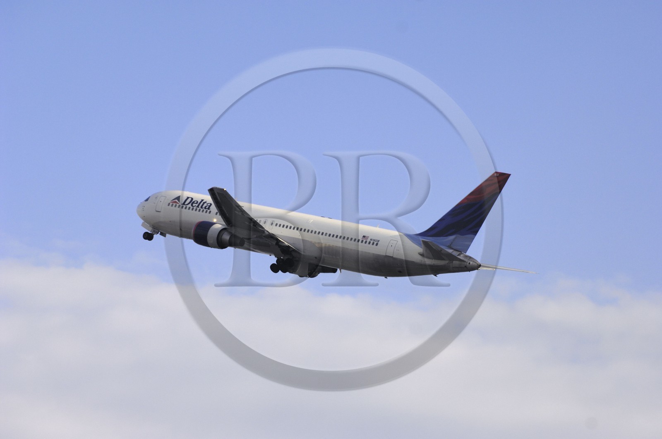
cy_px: 220
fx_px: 4820
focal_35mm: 262
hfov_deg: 7.9
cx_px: 331
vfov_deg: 5.2
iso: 100
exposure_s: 1/250
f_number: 5
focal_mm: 175
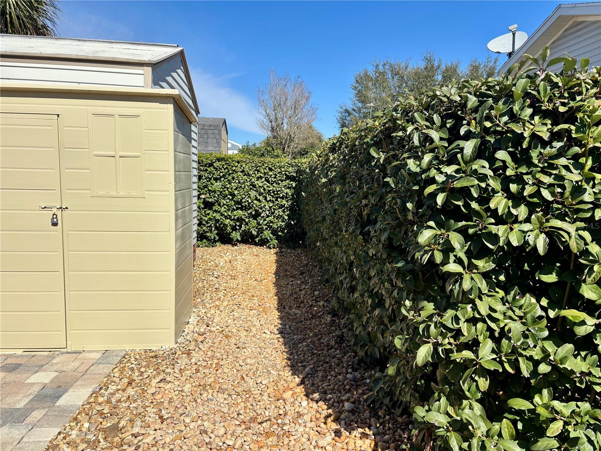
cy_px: 226
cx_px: 300
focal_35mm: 26
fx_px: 451
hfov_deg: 67.3
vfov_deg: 53.1
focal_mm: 5.96
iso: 50
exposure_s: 1/5952
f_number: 1.6
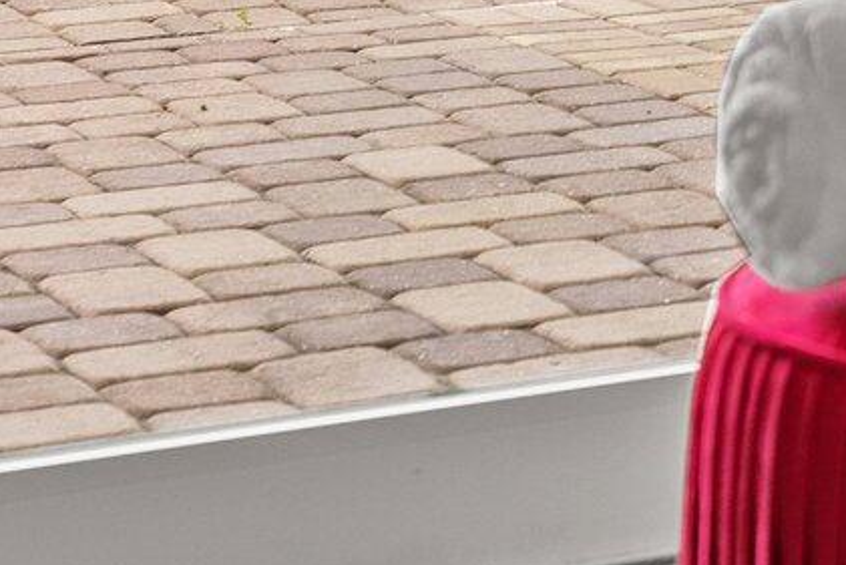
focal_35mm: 175
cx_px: 1381
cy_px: -658
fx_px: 4114
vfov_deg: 7.5
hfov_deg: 11.1
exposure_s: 1/80
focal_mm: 24
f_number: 3.5
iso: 500
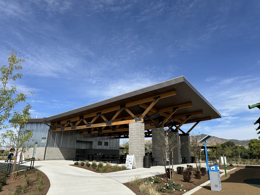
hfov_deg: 71.6
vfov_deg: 56.8
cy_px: 98
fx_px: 180
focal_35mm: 24
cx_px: 130
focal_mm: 6.86
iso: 80
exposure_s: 1/5525
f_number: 1.78
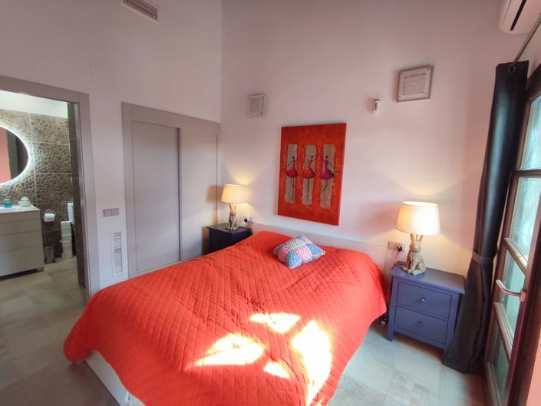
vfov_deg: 78.1
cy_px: 203
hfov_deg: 94.5
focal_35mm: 16
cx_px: 270
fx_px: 250
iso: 115
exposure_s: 1/50
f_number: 2.2
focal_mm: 1.65
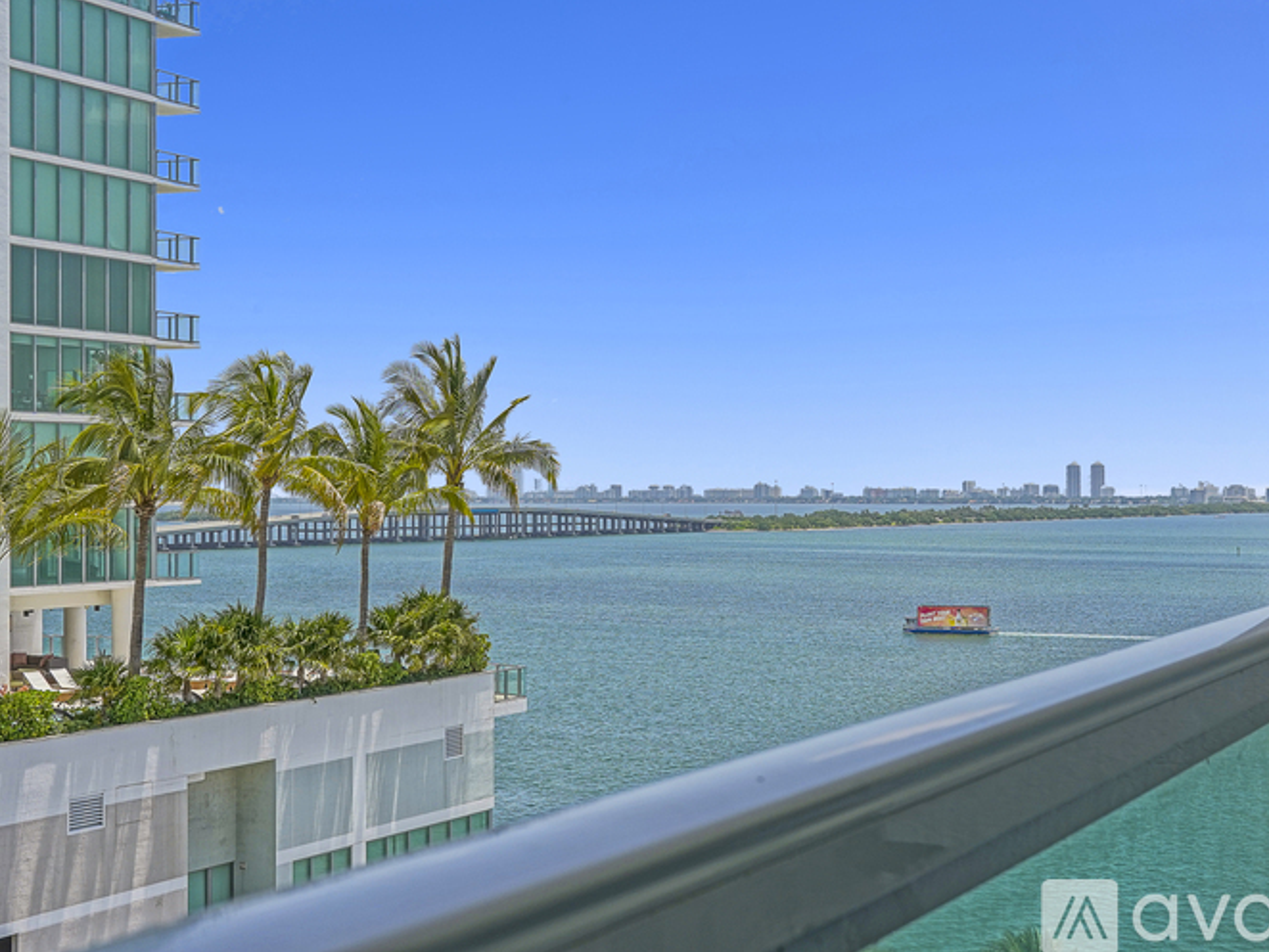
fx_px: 1797
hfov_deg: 38.9
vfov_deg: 29.7
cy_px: 477
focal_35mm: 49
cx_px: 633
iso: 250
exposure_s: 1/400
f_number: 10
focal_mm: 30
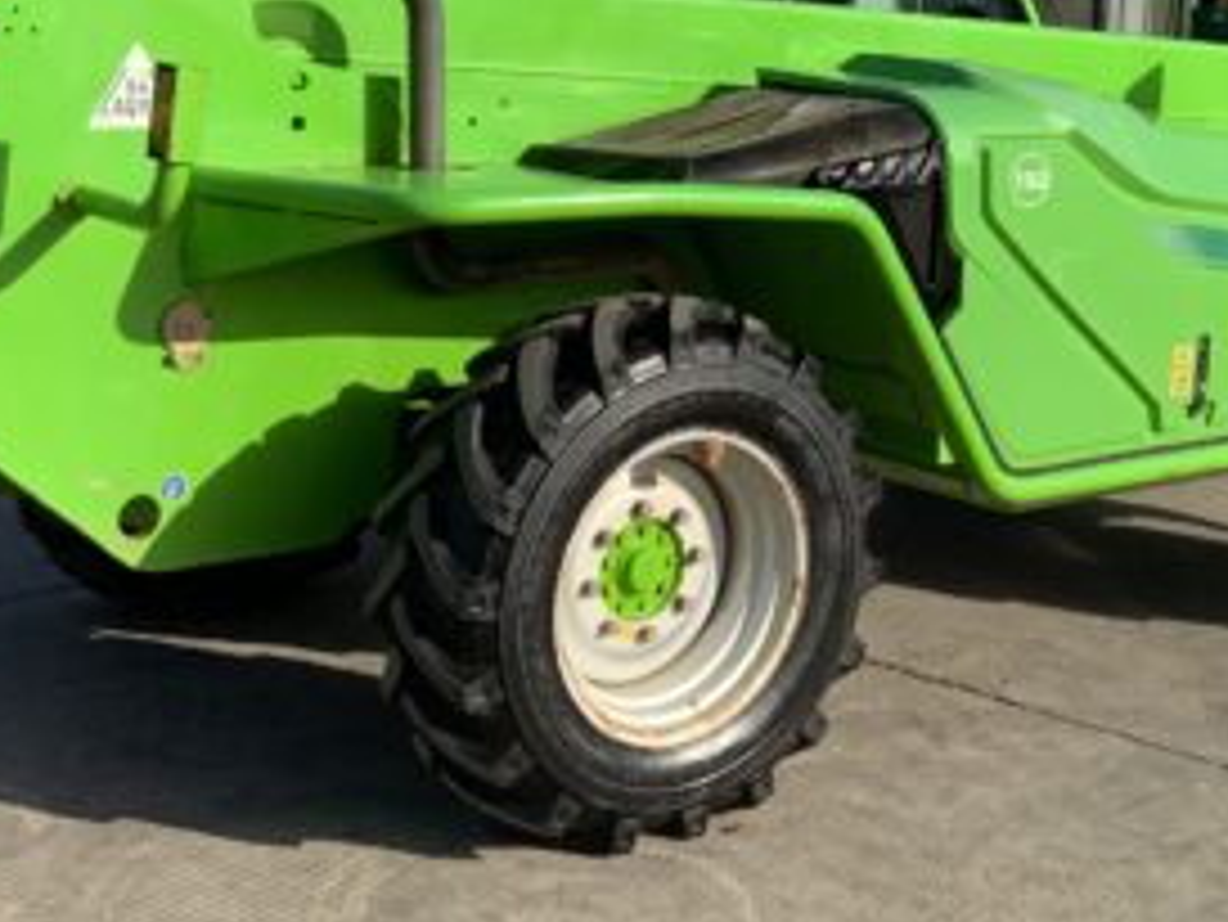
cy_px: 139
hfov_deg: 28.2
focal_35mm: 68
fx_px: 2413
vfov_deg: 21.3
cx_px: 882
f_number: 1.8
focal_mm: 3
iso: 16
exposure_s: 1/1786
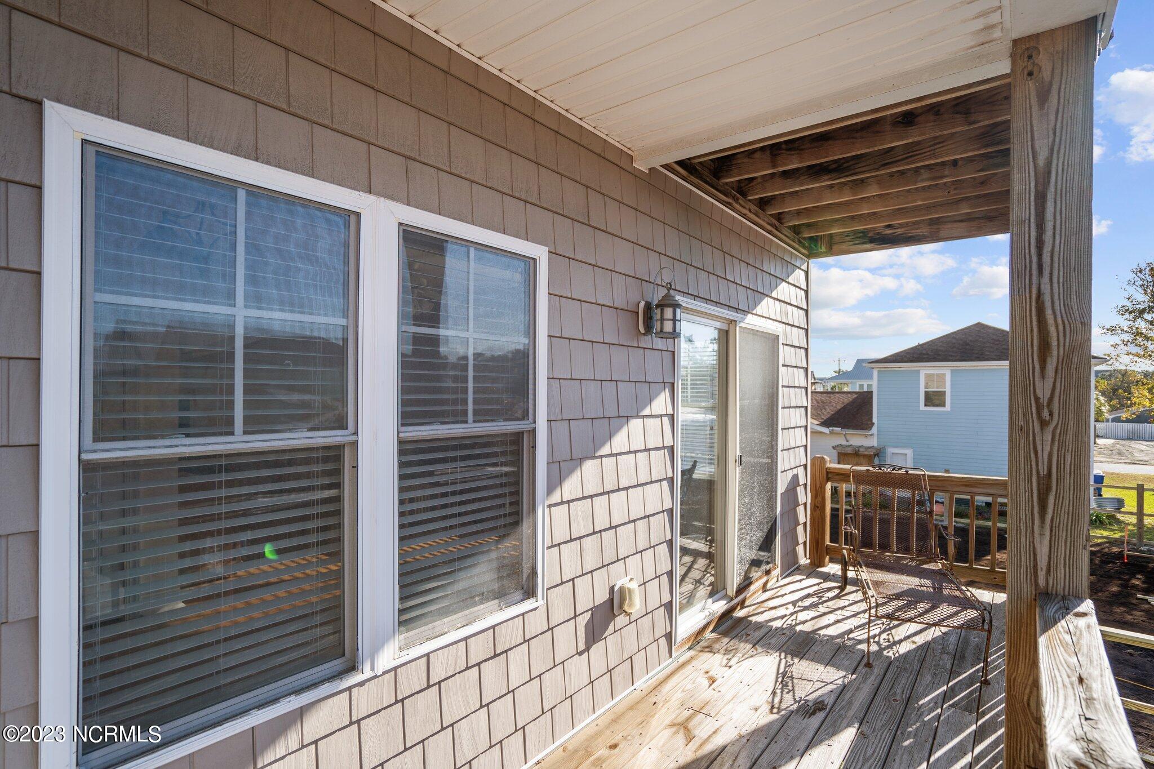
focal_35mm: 17
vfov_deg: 70.4
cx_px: 577
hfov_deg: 93.3
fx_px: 545
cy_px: 384
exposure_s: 1/640
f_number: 4
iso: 200
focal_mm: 17
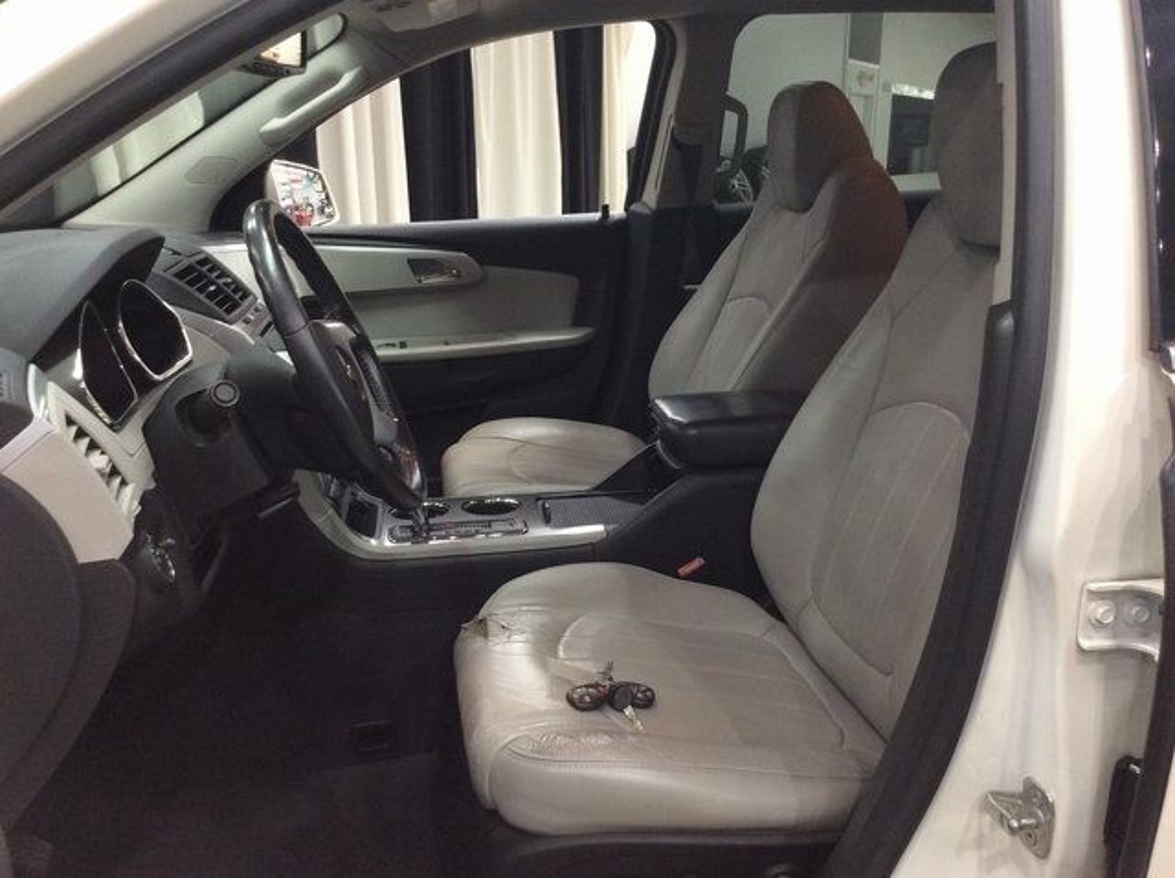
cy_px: 439
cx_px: 588
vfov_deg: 44.1
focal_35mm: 32
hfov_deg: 56.9
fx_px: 1085
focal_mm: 3.3
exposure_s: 1/24
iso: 100
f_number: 2.4
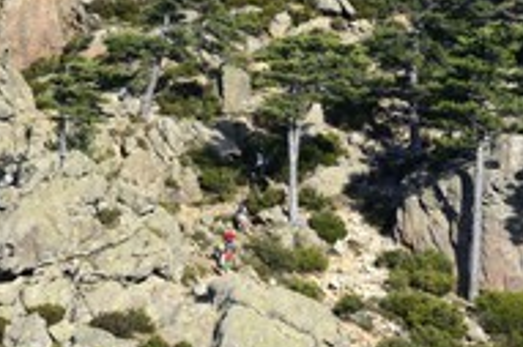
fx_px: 6387
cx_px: 33
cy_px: 112
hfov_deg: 4.7
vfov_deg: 3.1
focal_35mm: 440
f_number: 10
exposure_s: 1/250
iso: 200
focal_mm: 200
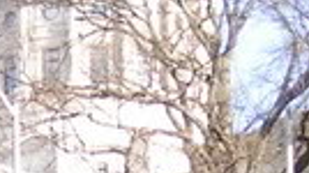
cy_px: 385
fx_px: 1620
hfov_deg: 10.8
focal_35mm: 198
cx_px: -30
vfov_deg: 5.9
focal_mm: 5.8
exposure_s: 1/320
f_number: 2.8
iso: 80
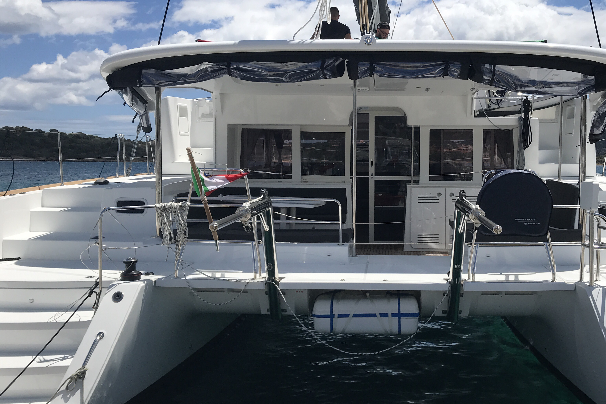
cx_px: 374
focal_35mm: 38
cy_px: 197
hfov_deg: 50.3
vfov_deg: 35.1
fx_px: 640
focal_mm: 3.99
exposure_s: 1/4566
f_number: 1.8
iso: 20
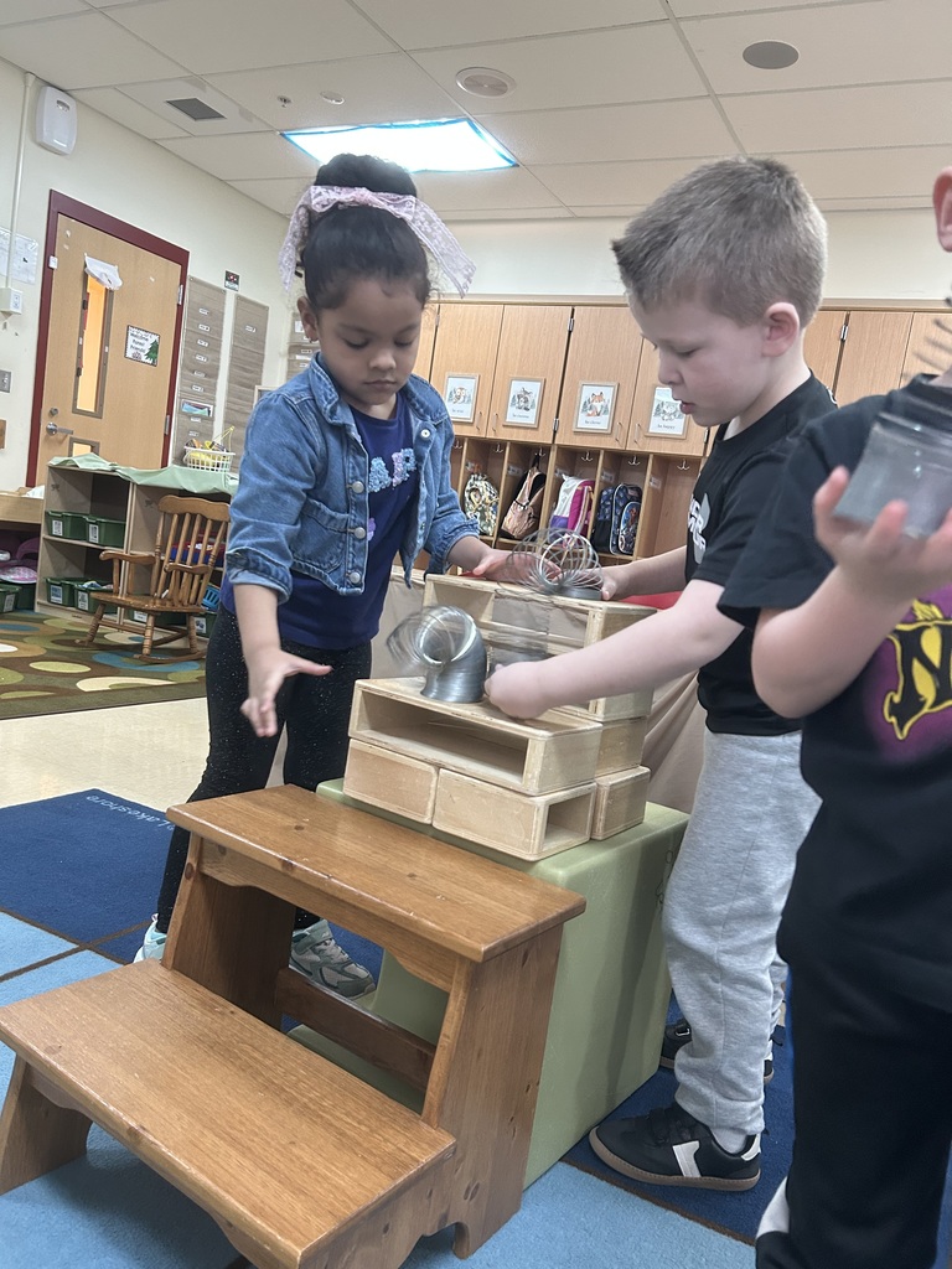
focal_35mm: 26
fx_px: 953
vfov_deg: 67.3
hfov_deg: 53.1
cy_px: 634
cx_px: 476
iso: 250
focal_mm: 5.7
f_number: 1.5
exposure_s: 1/60
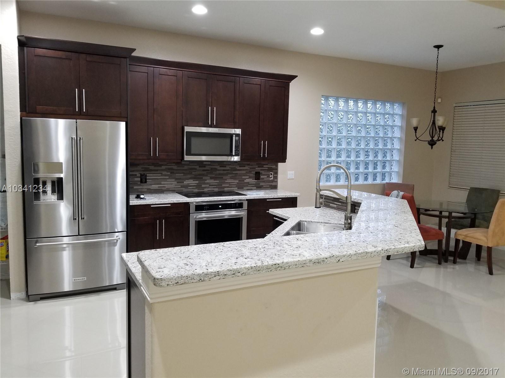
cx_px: 252
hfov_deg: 67.3
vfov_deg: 53.1
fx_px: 379
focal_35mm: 26
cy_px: 189
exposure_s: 1/30
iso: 200
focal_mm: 4.25
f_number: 1.7
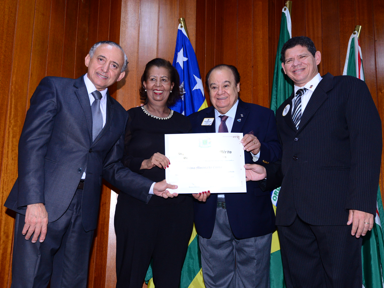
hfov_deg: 49.0
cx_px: 186
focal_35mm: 38
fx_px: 422
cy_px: 143
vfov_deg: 37.7
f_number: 5
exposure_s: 1/125
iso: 1600
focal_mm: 35
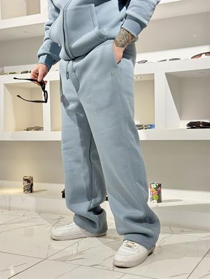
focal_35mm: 48
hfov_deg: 30.3
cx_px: 105
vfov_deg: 39.6
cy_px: 140
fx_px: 388
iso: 125
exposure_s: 1/100
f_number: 1.78
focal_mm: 6.76
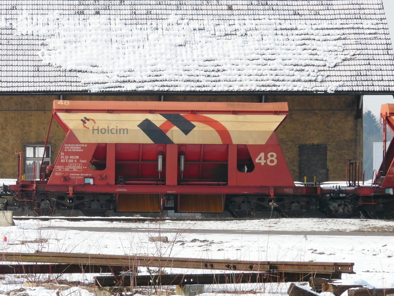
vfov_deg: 5.9
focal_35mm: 253
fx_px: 2880
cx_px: 188
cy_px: 162
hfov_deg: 7.8
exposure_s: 1/500
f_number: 5.6
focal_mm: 37.9
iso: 100
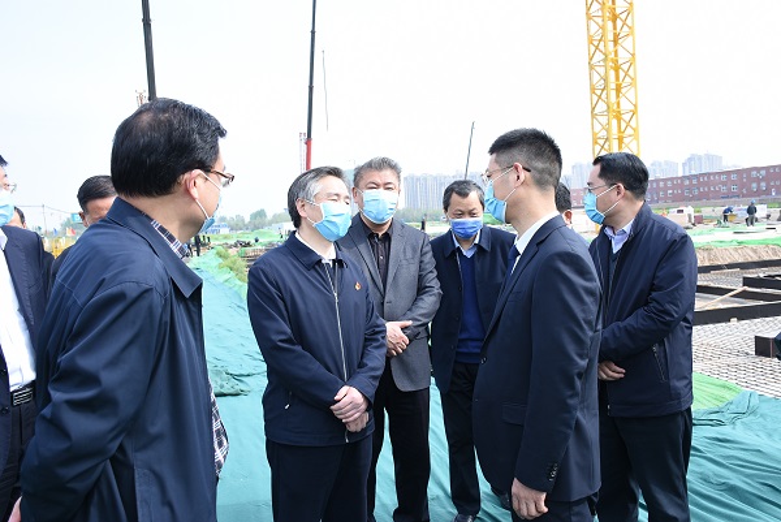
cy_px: 261
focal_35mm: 30
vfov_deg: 43.7
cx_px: 390
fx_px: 651
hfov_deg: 61.9
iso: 100
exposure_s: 1/200
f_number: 5.6
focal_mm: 20
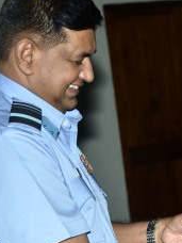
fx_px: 1220
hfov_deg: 8.4
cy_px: 151
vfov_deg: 11.4
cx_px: 245
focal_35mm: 174
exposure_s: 1/160
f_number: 4.5
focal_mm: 46
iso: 200
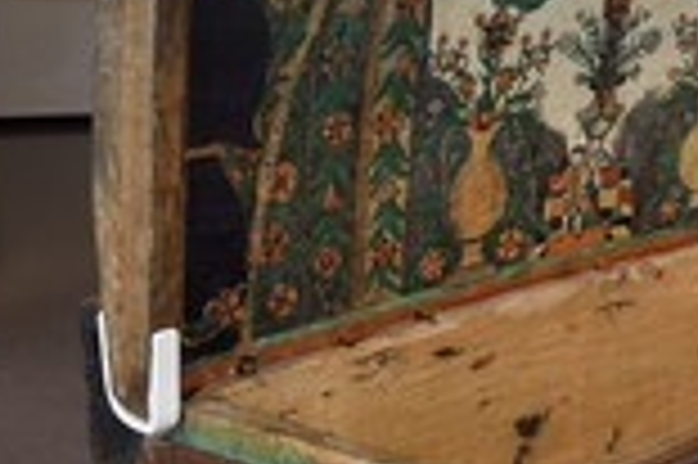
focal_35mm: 84
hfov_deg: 22.0
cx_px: 883
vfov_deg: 16.2
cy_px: 203
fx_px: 1627
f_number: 8
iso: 1600
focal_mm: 31
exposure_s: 1/60
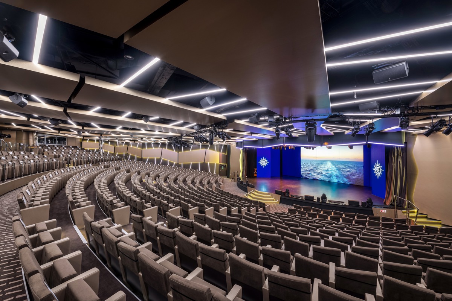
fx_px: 176
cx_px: 226
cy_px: 150
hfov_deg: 104.3
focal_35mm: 14
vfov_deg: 81.2
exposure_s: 1/4
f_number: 11
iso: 320
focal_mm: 14
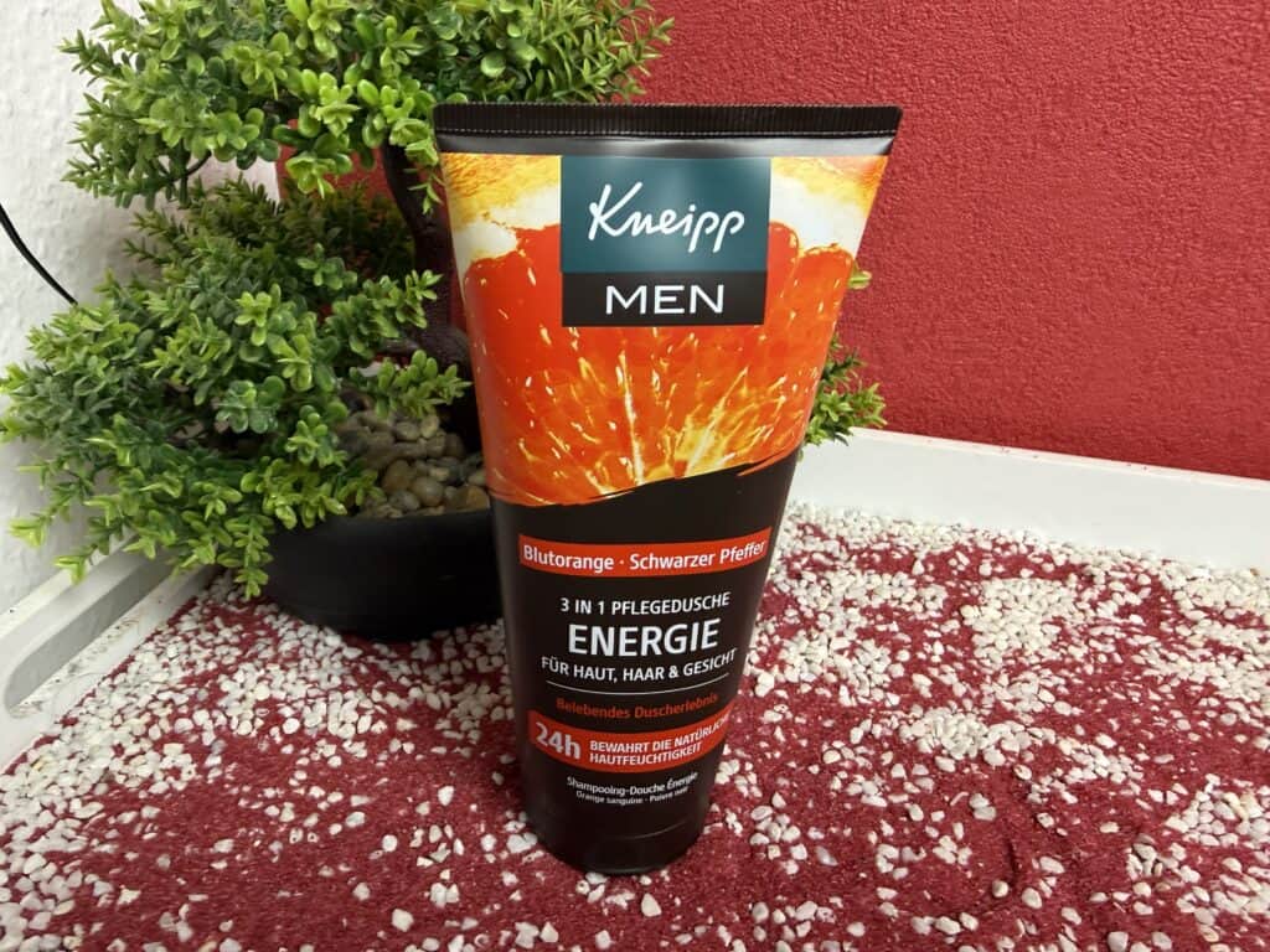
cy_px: 476
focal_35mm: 24
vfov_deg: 56.8
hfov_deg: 71.6
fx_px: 881
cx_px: 635
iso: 200
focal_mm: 2.22
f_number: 2.2
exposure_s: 1/50
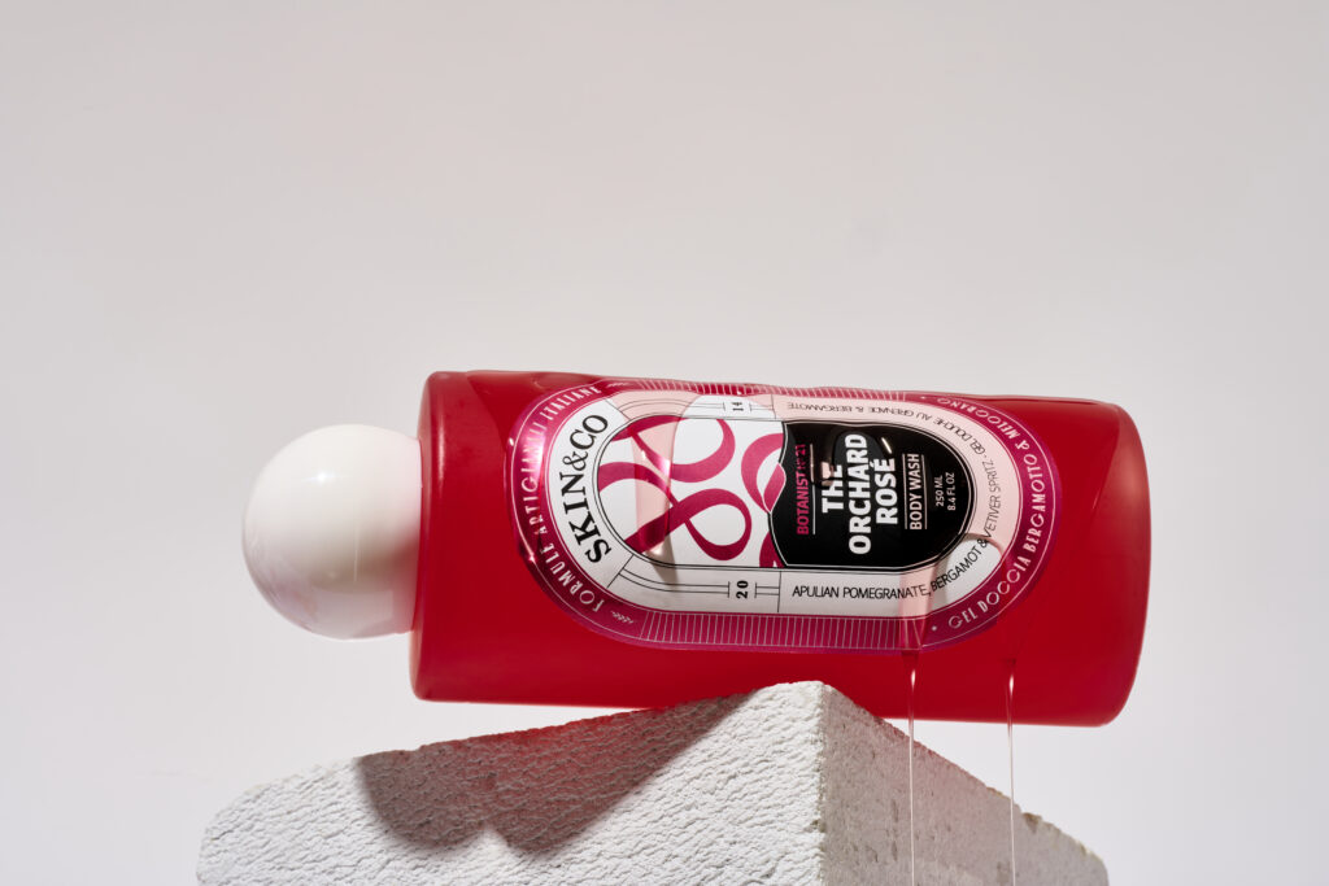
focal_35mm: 105
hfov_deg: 19.5
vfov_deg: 13.0
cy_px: 443
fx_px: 3877
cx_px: 664
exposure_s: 1/160
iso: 64
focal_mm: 105
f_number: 22
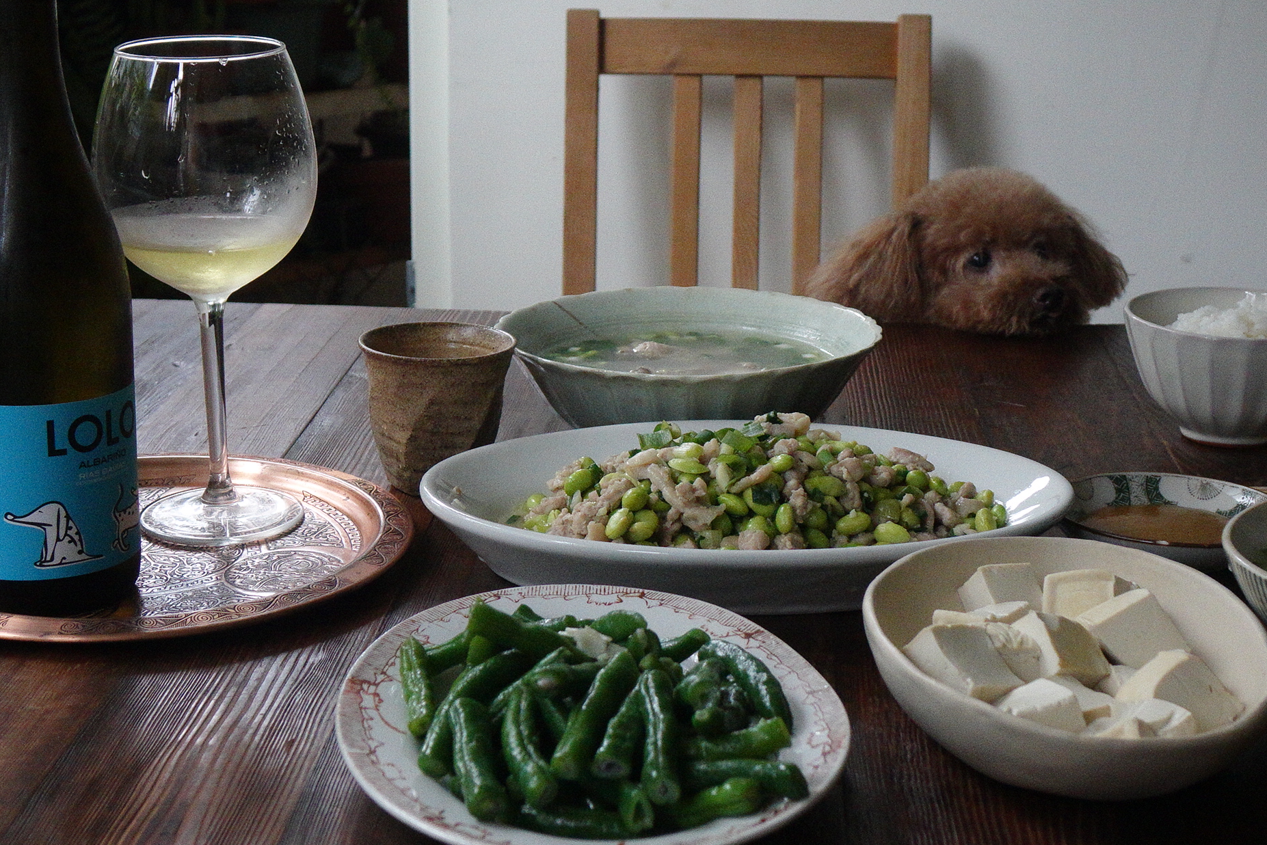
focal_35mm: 62
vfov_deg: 21.9
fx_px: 2182
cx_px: 721
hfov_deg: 32.3
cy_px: 366
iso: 2000
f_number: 4
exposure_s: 1/320
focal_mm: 15.45
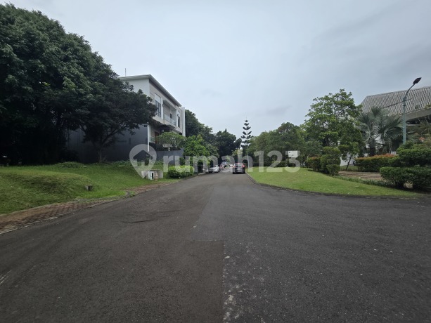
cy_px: 162
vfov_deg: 89.9
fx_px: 162
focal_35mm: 13
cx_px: 216
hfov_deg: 106.2
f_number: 2.2
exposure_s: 1/1053
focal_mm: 2.2
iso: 50
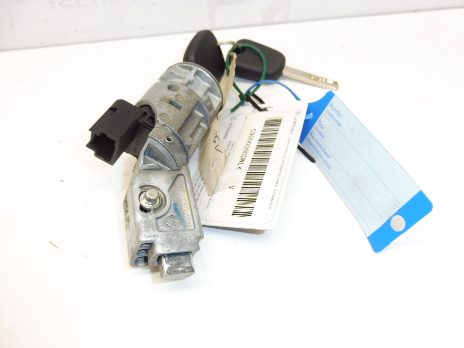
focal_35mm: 24
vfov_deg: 56.8
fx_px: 322
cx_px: 232
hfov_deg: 71.6
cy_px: 174
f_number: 3.5
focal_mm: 4.3
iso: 200
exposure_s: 1/60
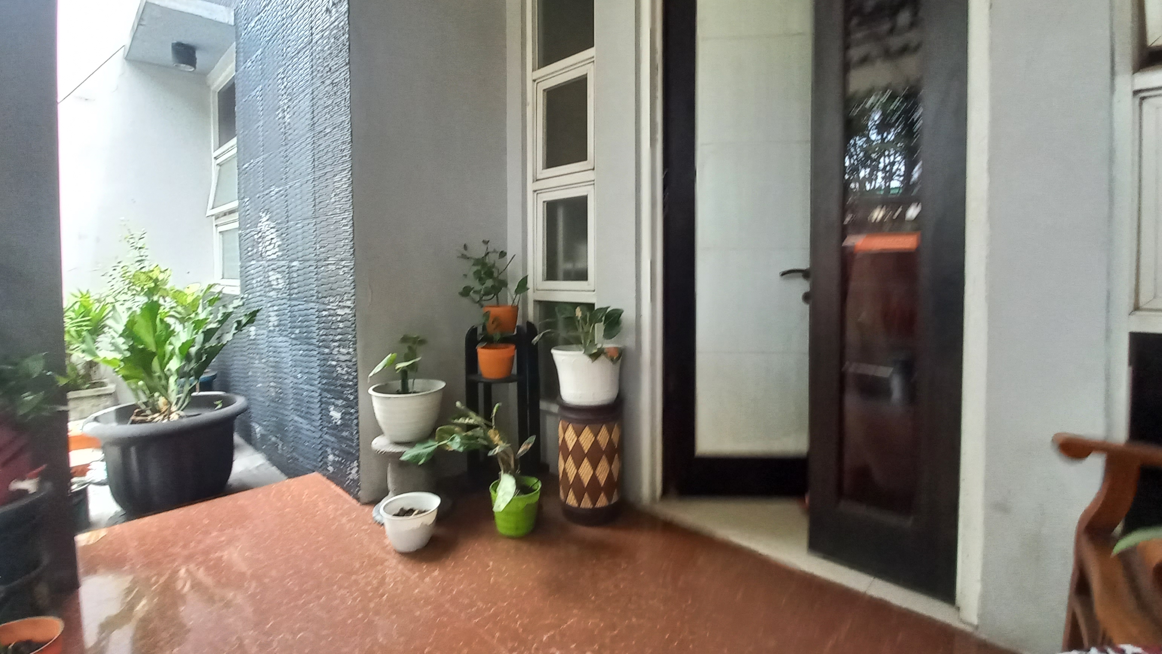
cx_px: 549
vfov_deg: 70.5
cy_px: 319
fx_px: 462
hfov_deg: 102.9
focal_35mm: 15
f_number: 2.2
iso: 100
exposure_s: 1/100
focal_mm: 1.42
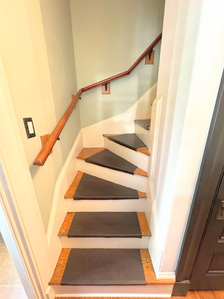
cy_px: 150
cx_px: 112
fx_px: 121
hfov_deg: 85.7
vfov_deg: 102.1
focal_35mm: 14
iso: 640
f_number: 2.2
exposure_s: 1/60
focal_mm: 2.22
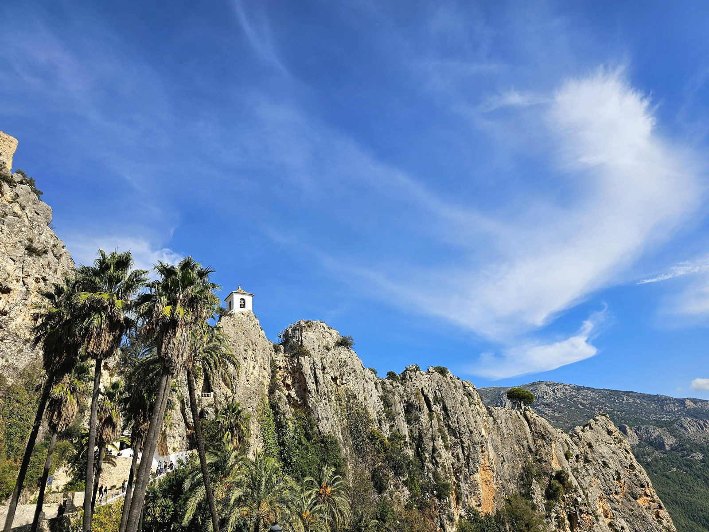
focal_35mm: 23
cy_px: 266
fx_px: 471
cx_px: 354
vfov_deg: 58.9
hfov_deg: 73.9
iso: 10
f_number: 1.7
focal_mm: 6.3
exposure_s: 1/1111
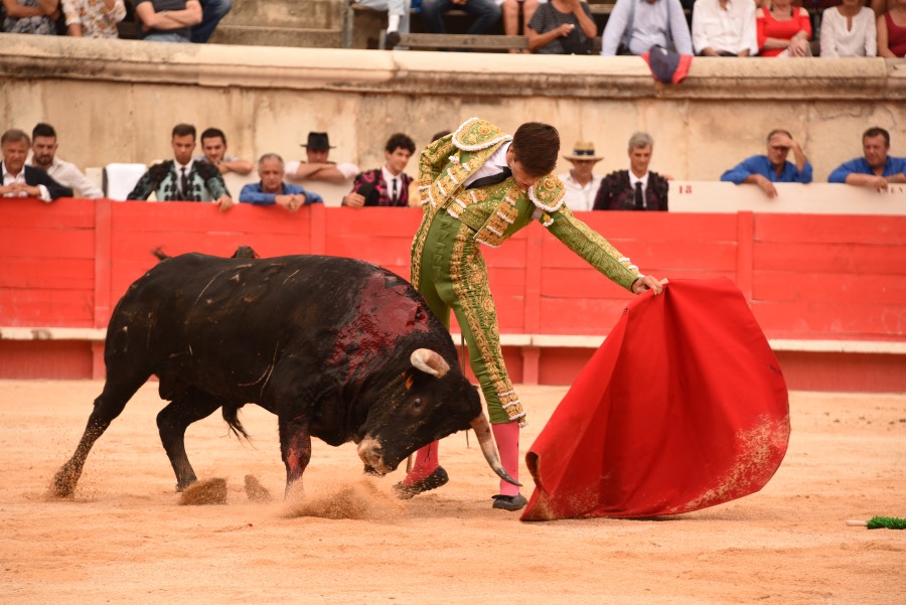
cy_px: 302
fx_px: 5036
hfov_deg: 10.3
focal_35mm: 200
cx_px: 453
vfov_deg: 6.9
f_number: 6.3
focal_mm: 200
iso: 400
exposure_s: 1/640
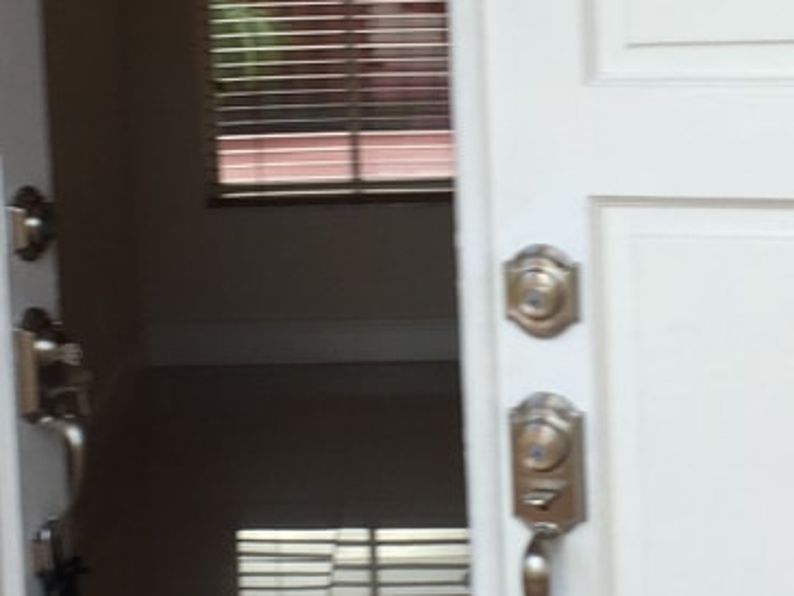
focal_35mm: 106
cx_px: 419
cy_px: 148
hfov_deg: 18.5
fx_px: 2432
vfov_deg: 13.9
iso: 32
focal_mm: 4.15
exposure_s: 1/131
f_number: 2.2
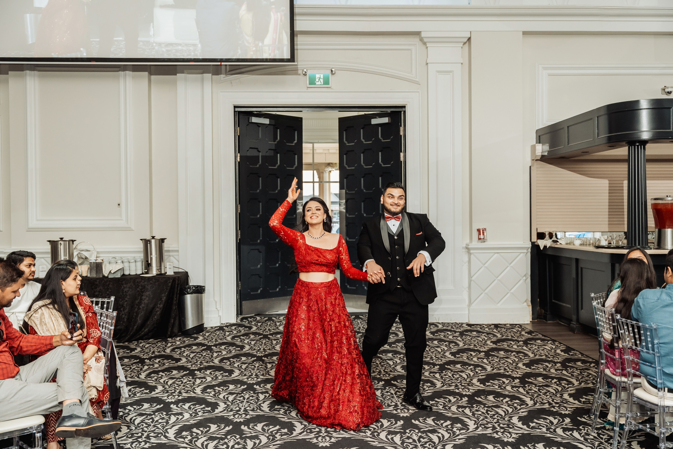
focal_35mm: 37
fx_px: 686
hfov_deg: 52.3
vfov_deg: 36.2
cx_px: 336
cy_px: 224
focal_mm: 36.7
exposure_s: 1/250
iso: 1600
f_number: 3.5
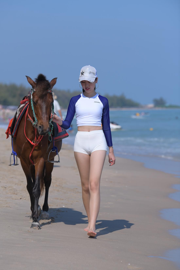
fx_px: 1087
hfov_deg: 9.5
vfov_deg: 14.2
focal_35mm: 145
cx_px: 90
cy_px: 135
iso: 64
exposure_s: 1/1000
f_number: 4.5
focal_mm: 145
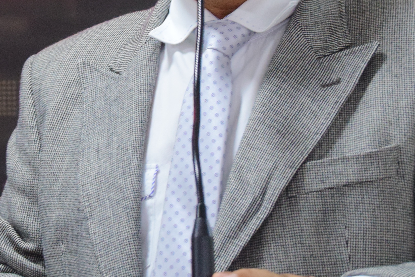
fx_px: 5130
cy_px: 11
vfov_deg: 3.1
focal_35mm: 445
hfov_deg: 4.6
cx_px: 106
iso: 2000
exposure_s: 1/80
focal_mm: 110
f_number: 7.1
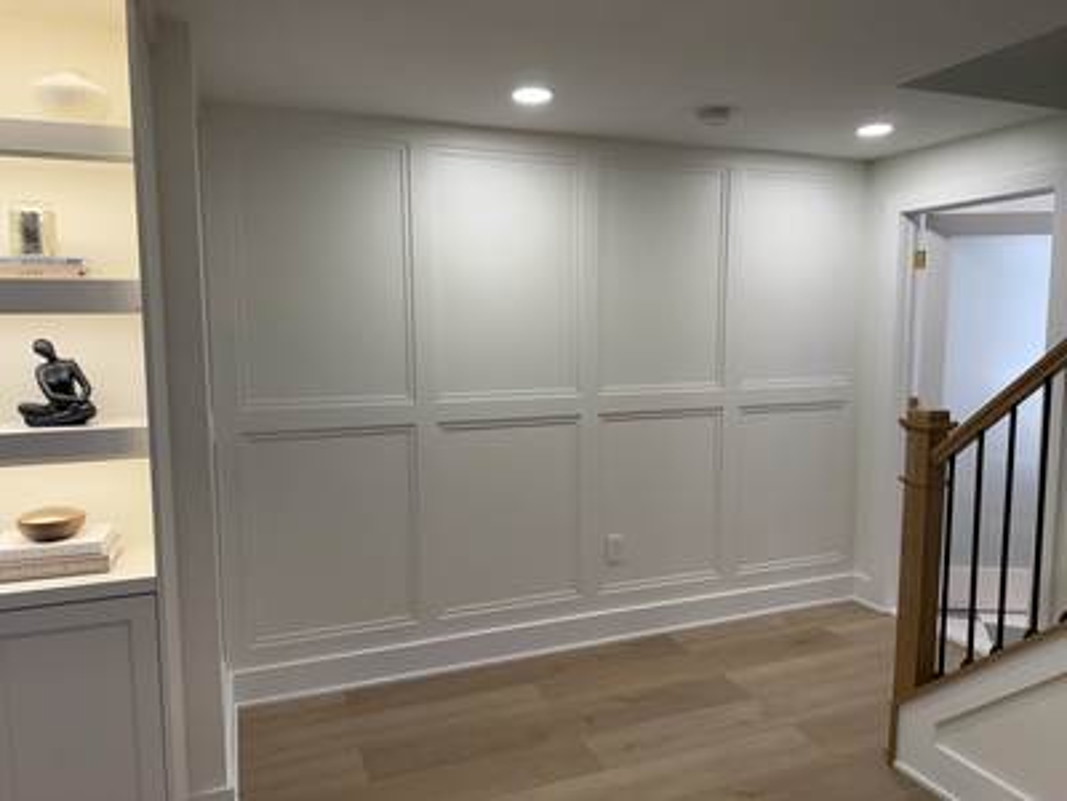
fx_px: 740
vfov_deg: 56.8
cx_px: 534
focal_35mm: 24
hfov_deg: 71.6
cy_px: 400
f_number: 1.78
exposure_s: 1/120
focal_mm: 6.76
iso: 200
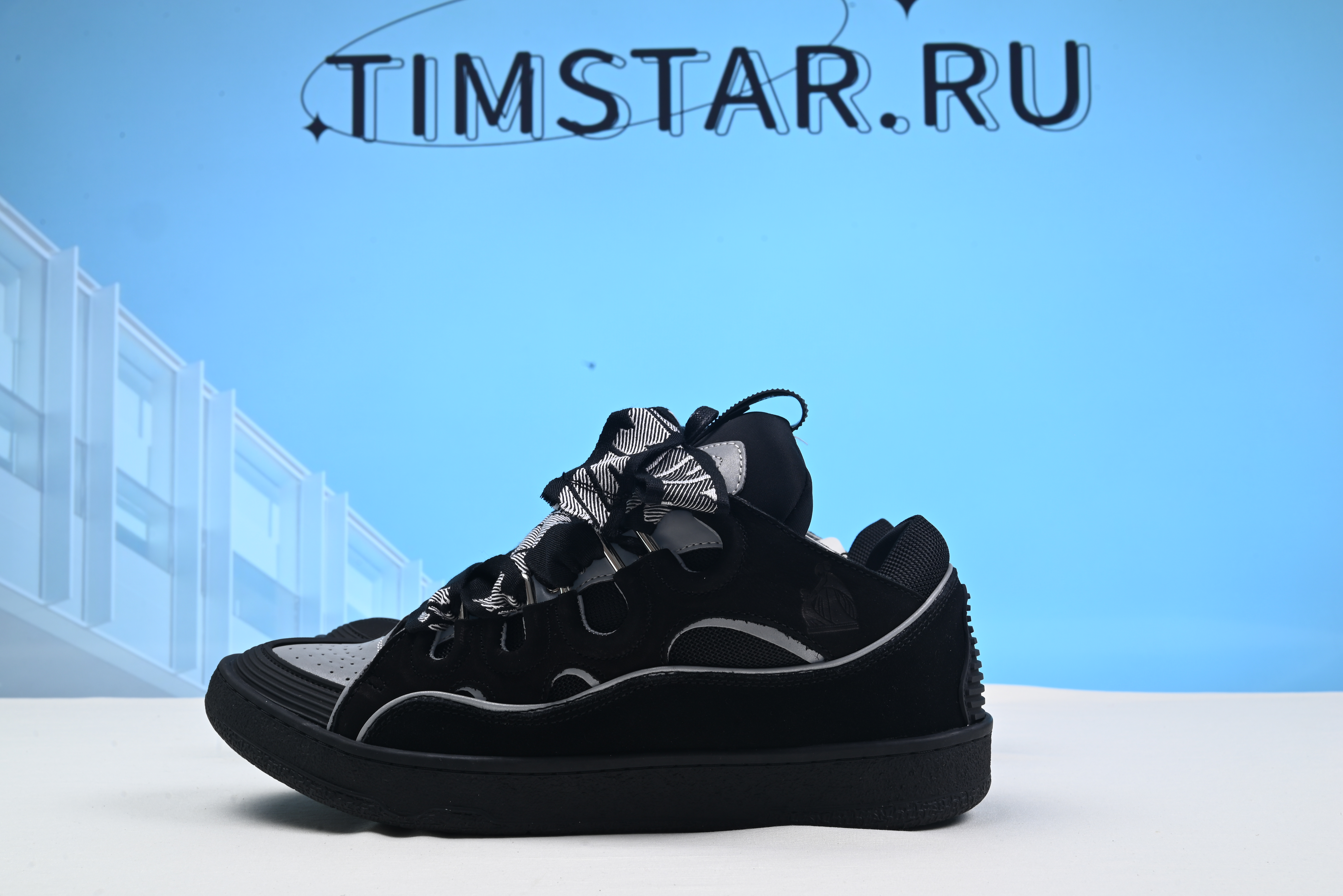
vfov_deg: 33.4
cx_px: 672
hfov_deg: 48.4
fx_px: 1493
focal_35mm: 40
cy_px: 448
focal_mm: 40
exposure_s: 1/2.5
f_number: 16
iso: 100
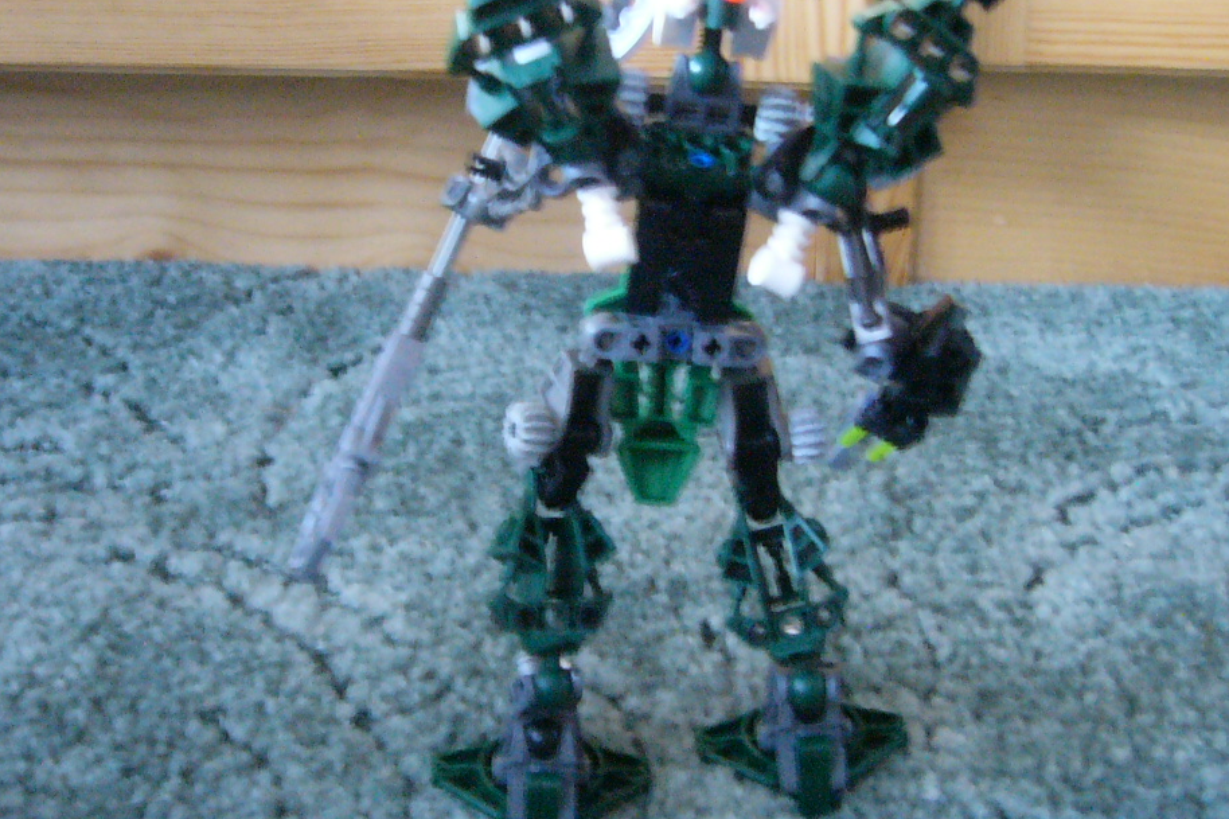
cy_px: 327
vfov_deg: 26.4
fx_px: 1741
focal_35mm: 51
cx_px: 695
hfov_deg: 38.8
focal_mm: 5.8
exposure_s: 1/8
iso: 400
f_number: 2.8
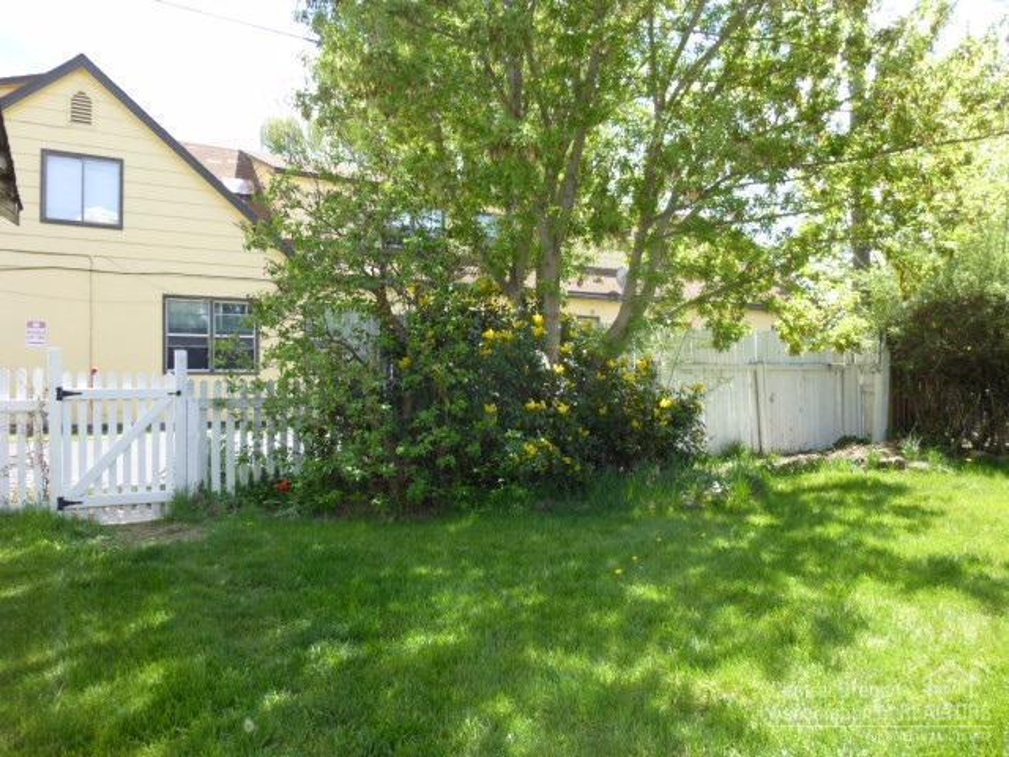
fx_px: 729
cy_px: 378
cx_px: 504
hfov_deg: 69.4
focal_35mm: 25
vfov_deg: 54.9
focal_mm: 4.5
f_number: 3.1
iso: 100
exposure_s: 1/250
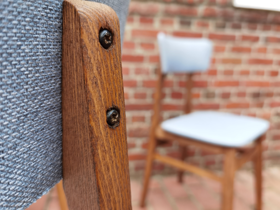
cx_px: 140
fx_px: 218
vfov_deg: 51.4
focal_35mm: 27
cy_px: 105
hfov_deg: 65.3
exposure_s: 1/115
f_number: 1.9
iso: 50
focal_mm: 6.71
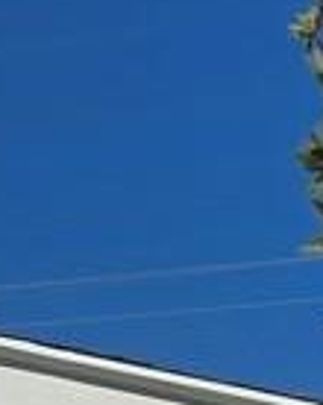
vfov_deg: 10.9
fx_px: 2000
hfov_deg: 7.5
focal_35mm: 167
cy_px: 684
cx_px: -793
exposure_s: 1/1488
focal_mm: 6.3
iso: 12
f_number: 1.7
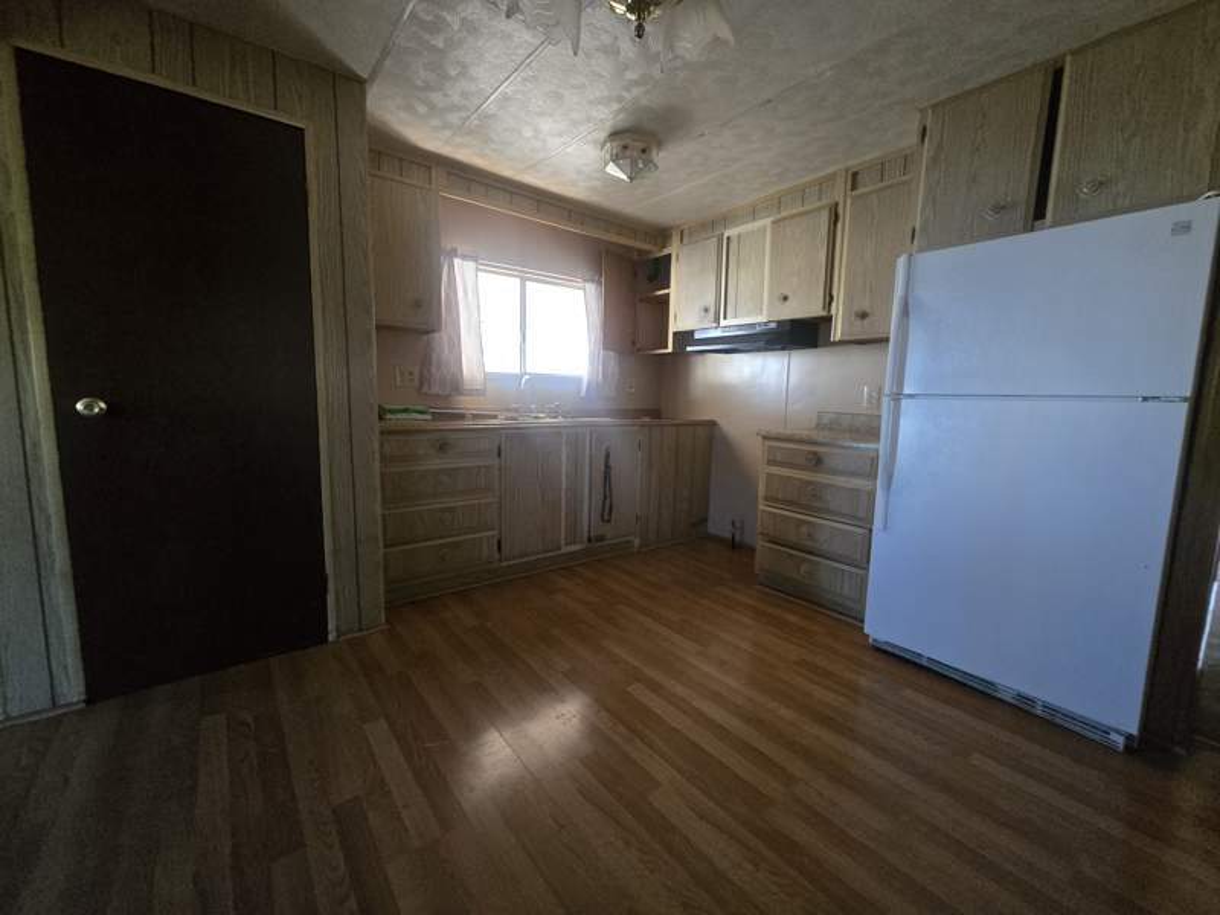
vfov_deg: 89.9
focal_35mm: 13
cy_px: 458
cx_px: 610
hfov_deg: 106.2
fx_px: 458
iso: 1250
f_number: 2.2
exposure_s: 1/60
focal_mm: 2.2
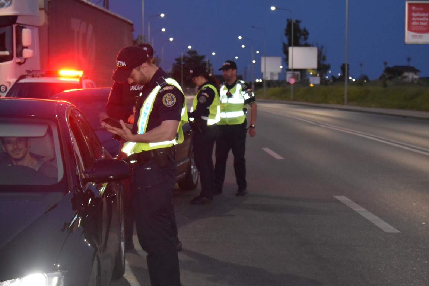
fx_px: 983
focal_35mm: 82
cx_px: 214
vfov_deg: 16.6
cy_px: 143
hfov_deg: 24.6
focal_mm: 55
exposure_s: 1/60
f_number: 5.6
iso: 4000
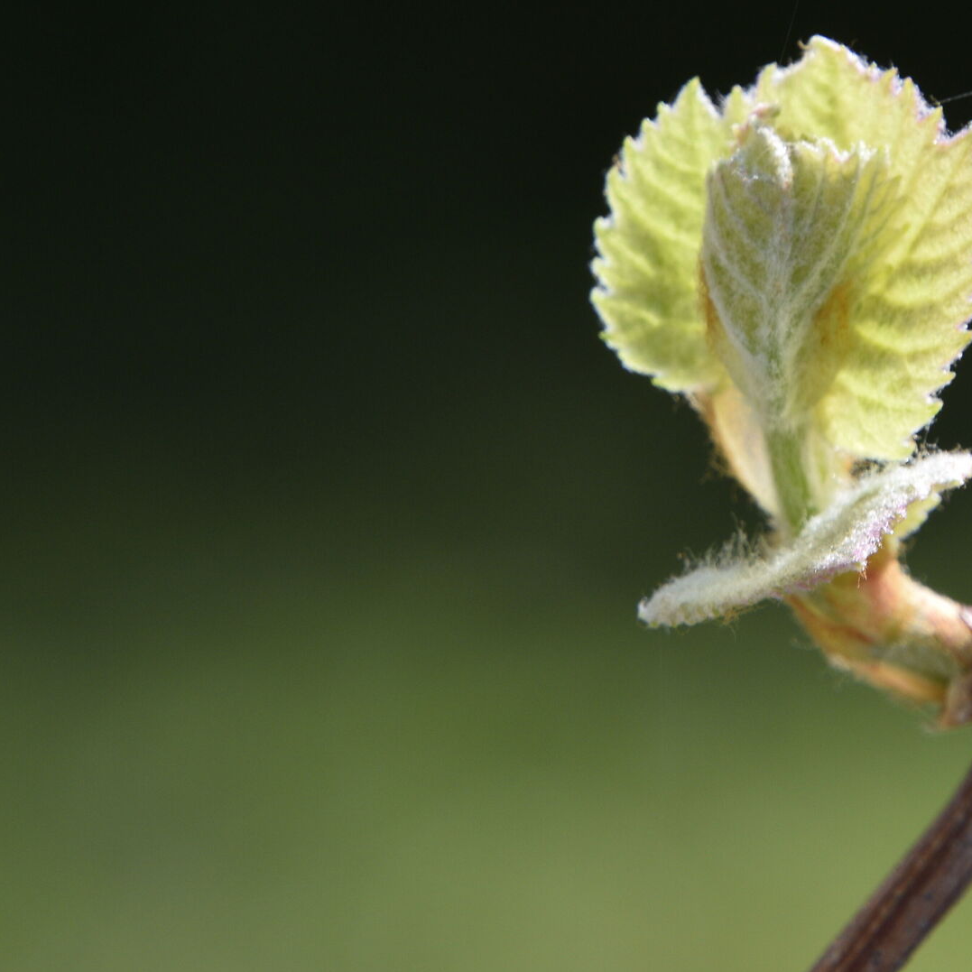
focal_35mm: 1136
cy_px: 274
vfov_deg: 1.5
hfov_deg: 1.5
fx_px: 36089
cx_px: 893
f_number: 11
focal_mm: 400
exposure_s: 1/180
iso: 200
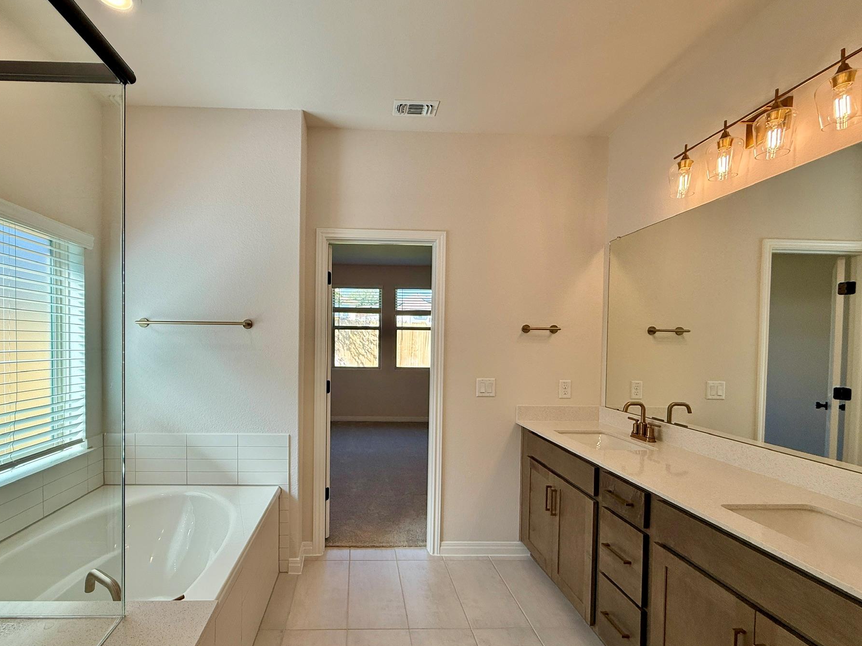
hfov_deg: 93.9
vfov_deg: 77.9
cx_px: 370
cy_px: 352
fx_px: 398
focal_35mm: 16
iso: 64
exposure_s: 1/165
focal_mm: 2.22
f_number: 2.2
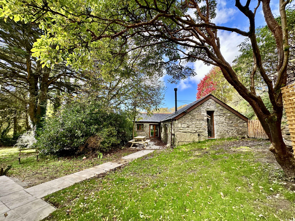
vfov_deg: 85.7
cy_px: 110
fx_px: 119
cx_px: 148
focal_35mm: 14
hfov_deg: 102.1
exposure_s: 1/324
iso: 40
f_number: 2.2
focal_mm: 2.22
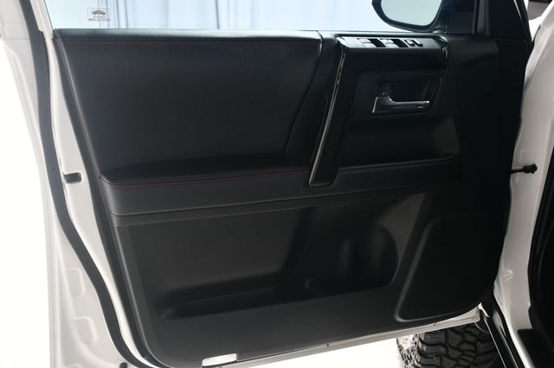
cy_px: 184
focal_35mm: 39
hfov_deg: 49.6
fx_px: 600
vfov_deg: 34.2
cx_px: 277
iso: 100
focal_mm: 26
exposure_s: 1/160
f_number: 5
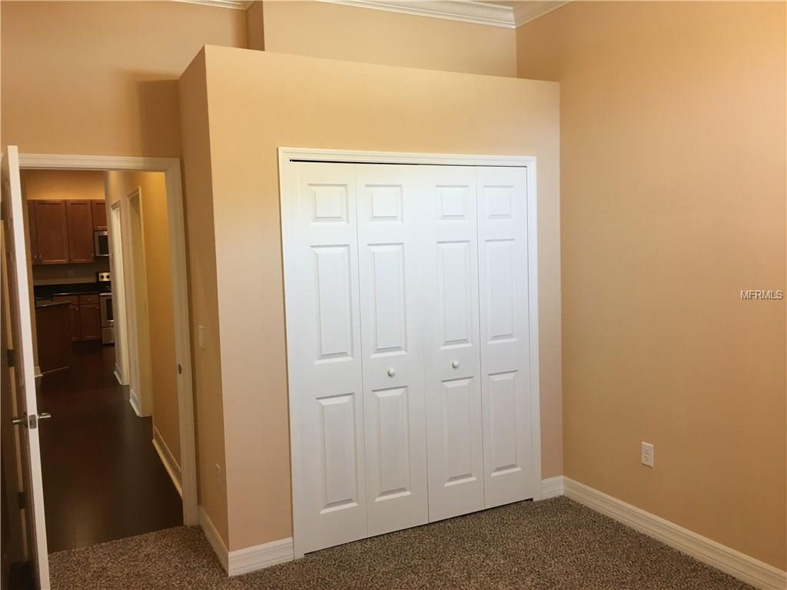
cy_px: 295
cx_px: 394
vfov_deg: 48.2
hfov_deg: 61.7
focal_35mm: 29
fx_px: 659
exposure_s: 1/30
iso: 80
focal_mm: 4.15
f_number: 2.2
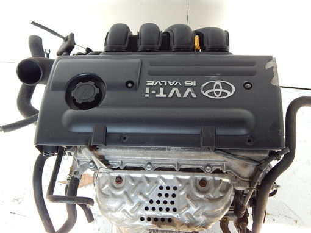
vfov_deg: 29.7
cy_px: 116
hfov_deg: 38.9
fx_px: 440
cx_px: 156
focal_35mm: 49
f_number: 3.7
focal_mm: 8.6
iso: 125
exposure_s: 1/60
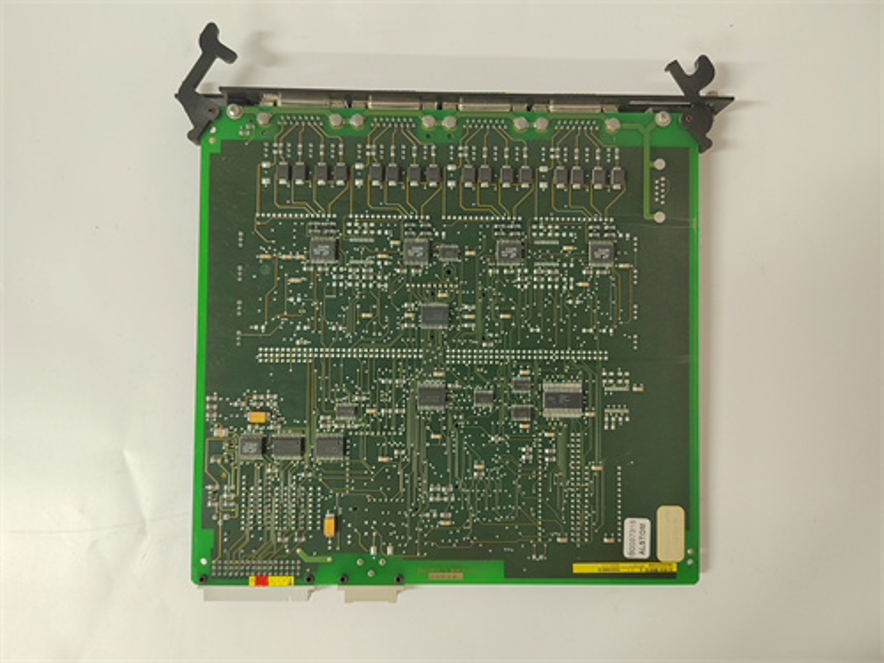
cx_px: 442
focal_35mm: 23
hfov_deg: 73.9
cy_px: 332
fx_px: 587
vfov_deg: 58.9
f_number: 1.9
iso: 1356
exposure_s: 1/50
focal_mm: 5.52
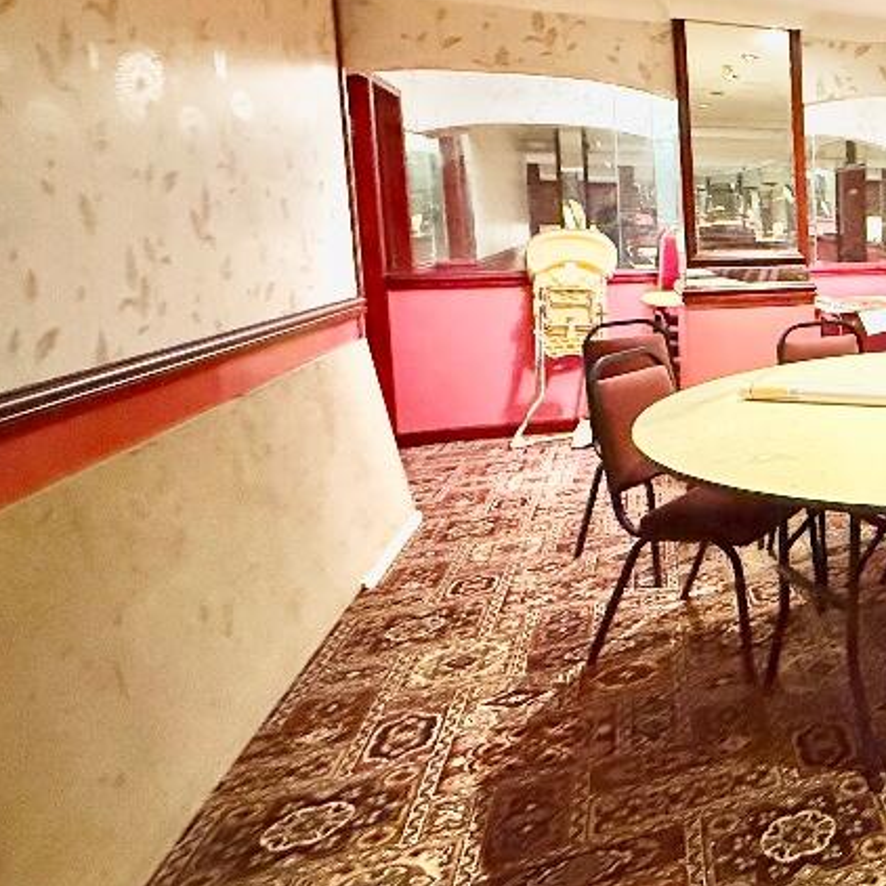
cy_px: 302
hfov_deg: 39.5
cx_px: 1056
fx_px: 869
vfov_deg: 53.1
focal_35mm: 30
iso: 1000
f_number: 2.2
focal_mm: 2.22
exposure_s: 1/50
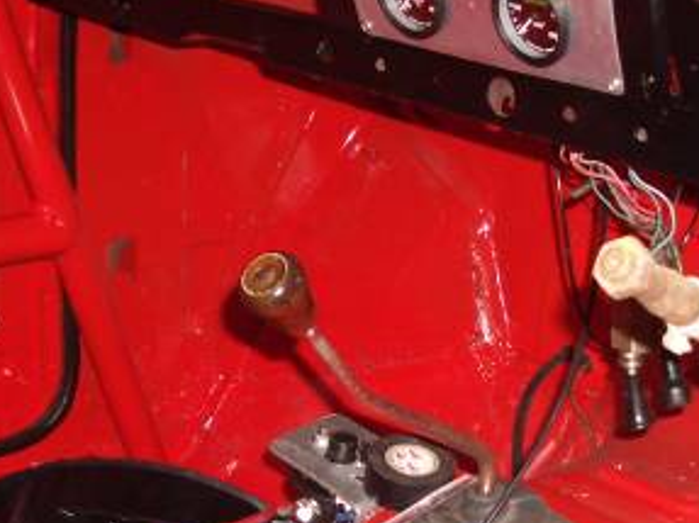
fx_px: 1574
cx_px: 336
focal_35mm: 78
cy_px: 559
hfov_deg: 25.0
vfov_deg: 18.3
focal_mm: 5.8
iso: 200
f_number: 2.6
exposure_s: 1/60
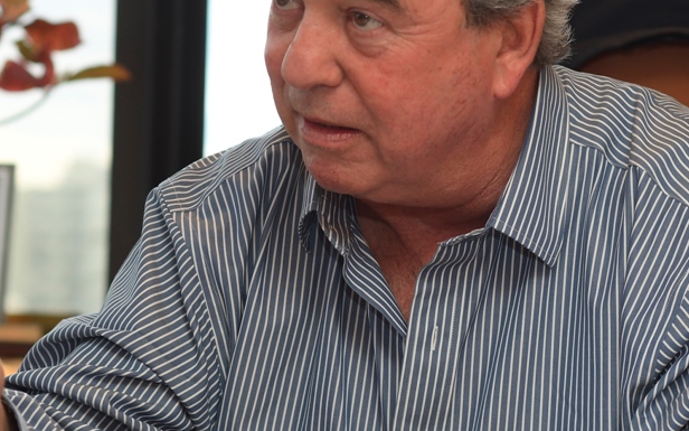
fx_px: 2685
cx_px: 360
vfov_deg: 9.2
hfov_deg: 14.6
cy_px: 137
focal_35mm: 143
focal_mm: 50
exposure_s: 1/320
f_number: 2.8
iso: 400
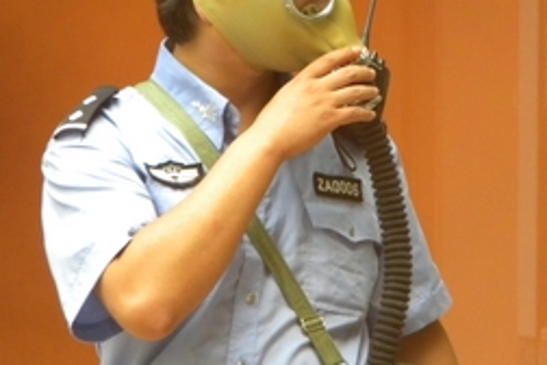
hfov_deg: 8.0
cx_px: 432
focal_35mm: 257
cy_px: 84
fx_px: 3905
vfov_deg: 5.3
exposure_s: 1/312
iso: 400
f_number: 5
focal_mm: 26.8
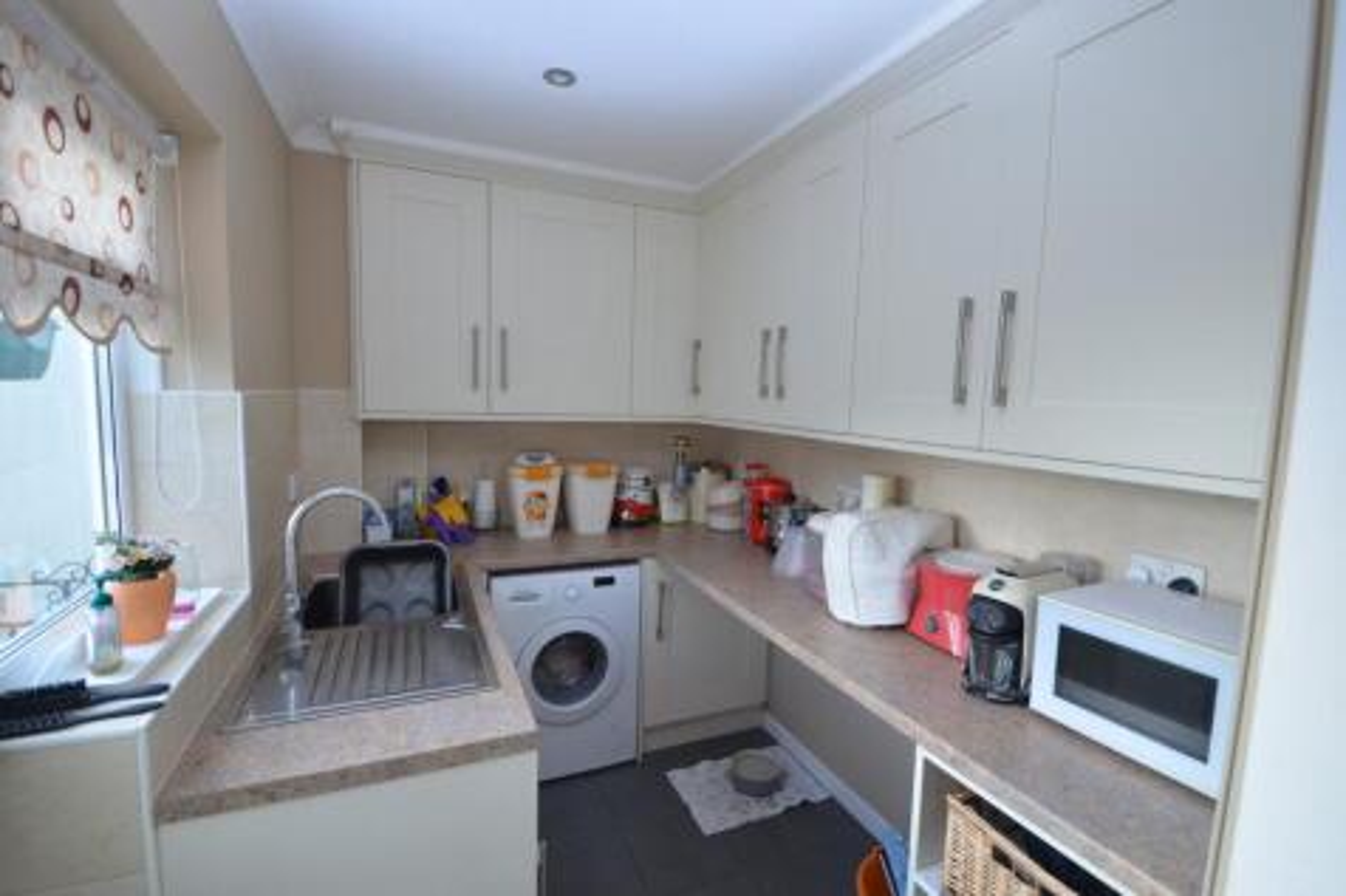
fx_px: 617
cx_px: 673
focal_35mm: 16
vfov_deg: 72.0
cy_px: 448
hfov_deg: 95.0
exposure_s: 1/80
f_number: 4.5
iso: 400
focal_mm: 11
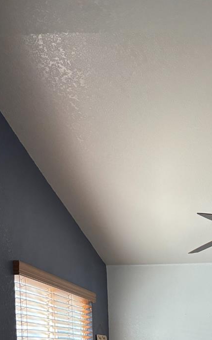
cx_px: 203
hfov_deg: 21.0
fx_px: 555
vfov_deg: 30.6
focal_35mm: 60
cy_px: 367
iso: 250
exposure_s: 1/60
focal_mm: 5.96
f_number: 1.6
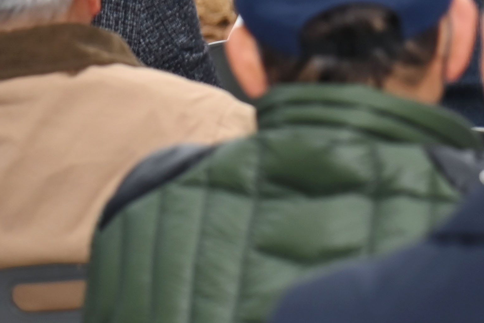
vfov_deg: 3.2
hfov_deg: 4.7
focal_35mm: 434
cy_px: -259
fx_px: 5833
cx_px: 465
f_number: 6.3
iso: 400
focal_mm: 120
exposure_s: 1/500
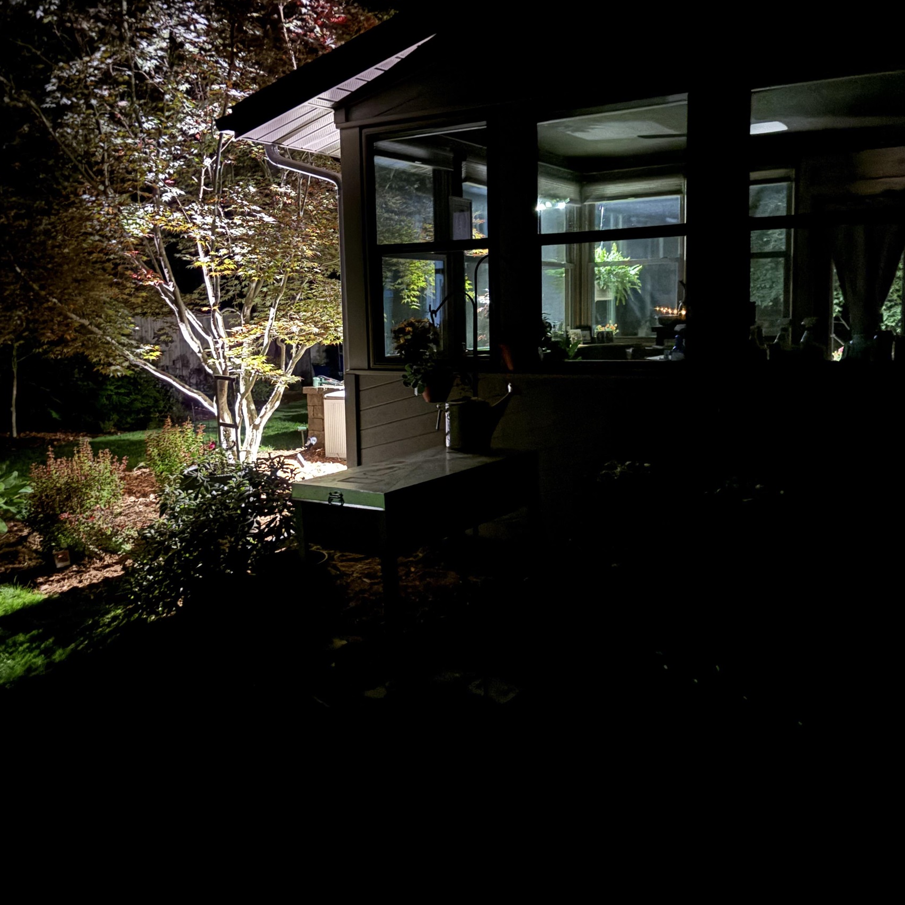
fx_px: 917
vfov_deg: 52.5
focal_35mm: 31
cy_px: 427
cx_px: 454
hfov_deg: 52.5
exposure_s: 1/2
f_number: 1.6
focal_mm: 5.96
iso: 4000
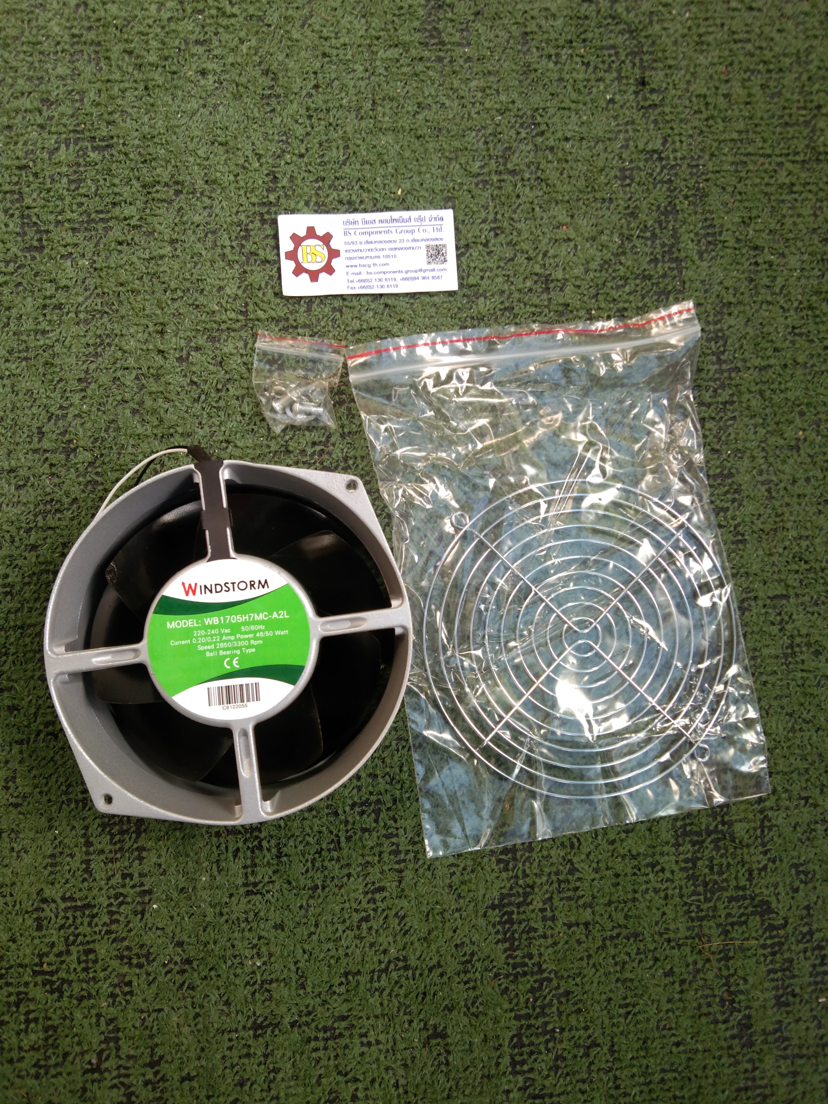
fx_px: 957
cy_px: 552
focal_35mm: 30
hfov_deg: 46.8
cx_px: 414
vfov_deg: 60.0
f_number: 2.2
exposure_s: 1/100
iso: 132
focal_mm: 3.65
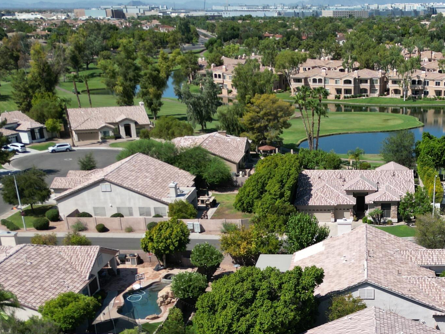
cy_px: 324
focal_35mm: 53
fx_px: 681
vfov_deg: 26.3
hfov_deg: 35.0
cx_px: 358
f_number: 1.7
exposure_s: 1/4000
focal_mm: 6.72
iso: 120
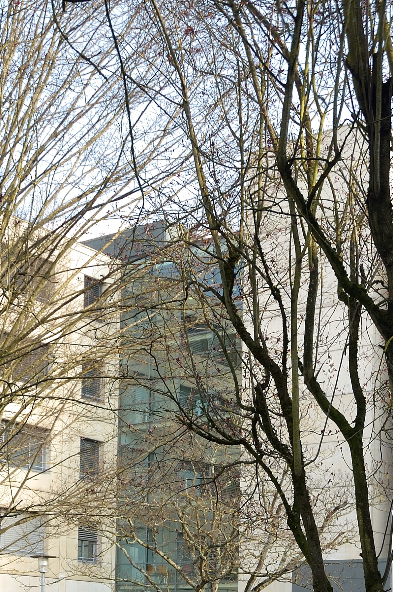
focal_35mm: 76
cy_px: 615
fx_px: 1246
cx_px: 109
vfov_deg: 25.2
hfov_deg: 17.8
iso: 200
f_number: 8
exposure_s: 1/60
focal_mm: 32
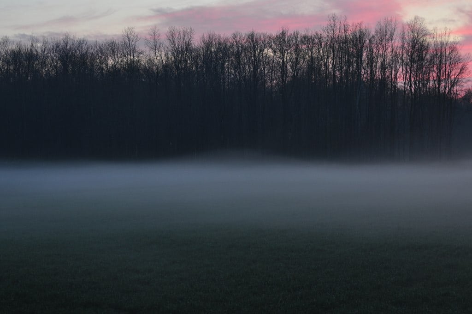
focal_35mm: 75
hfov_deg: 27.0
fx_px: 982
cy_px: 157
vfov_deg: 18.1
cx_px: 236
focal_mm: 50
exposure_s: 1/30
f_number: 2.8
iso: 200
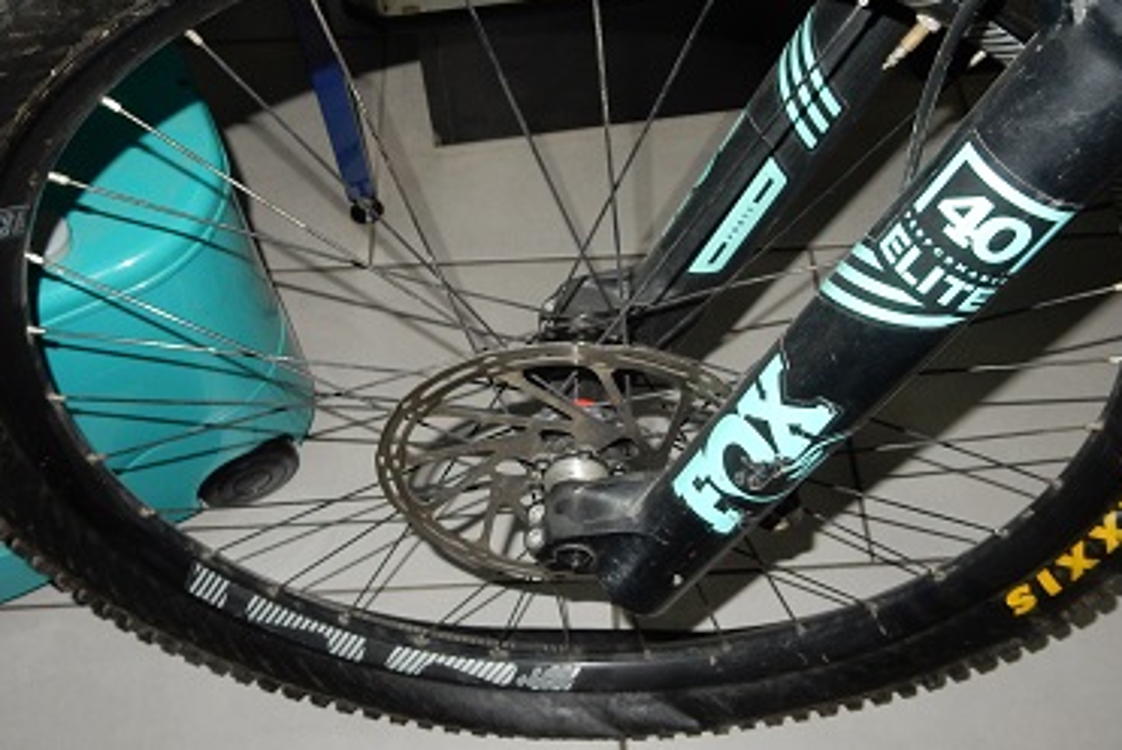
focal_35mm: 35
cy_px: 265
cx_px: 602
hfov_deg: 54.3
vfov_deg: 37.6
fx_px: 1092
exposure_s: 1/30
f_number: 3.7
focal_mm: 4.5
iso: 200
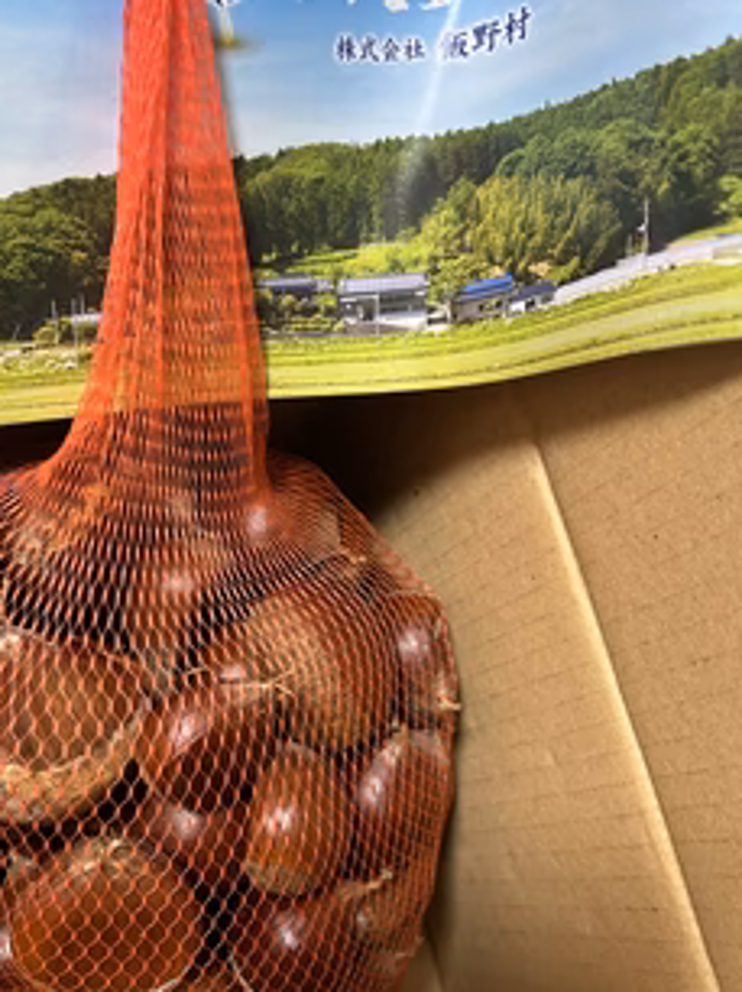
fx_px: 973
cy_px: 512
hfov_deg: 41.7
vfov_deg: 54.0
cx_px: 337
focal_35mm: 34
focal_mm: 5.7
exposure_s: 1/50
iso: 250
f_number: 1.5
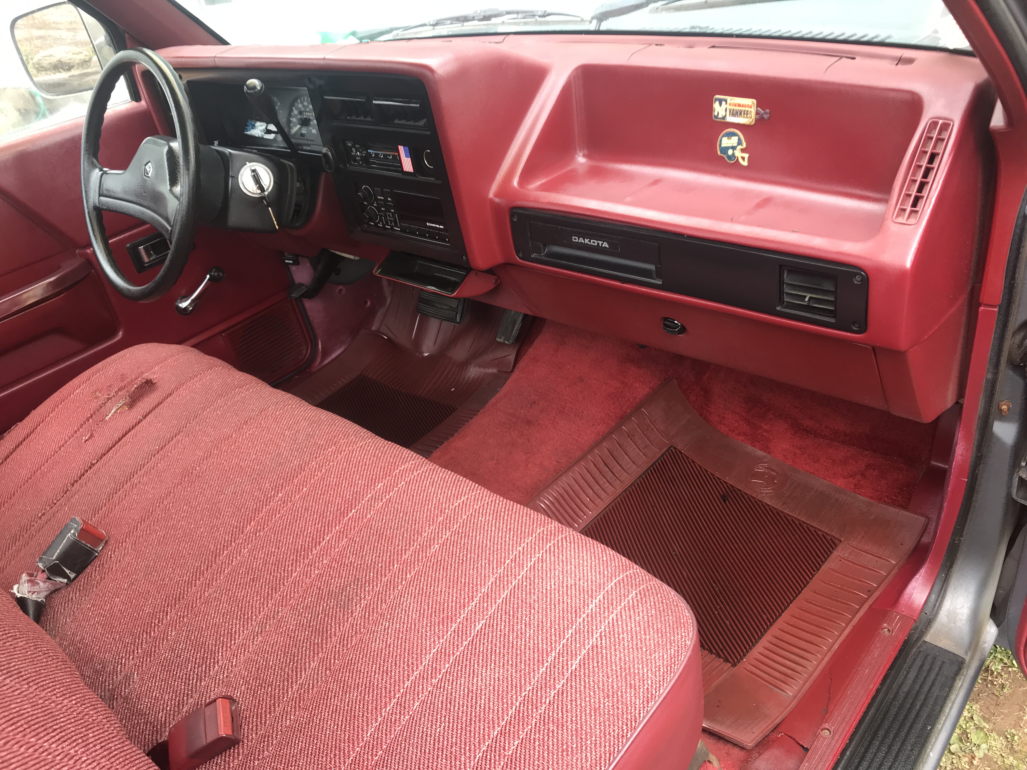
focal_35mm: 28
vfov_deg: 49.7
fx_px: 831
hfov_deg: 63.4
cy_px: 385
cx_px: 514
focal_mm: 3.99
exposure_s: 1/40
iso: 25
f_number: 1.8
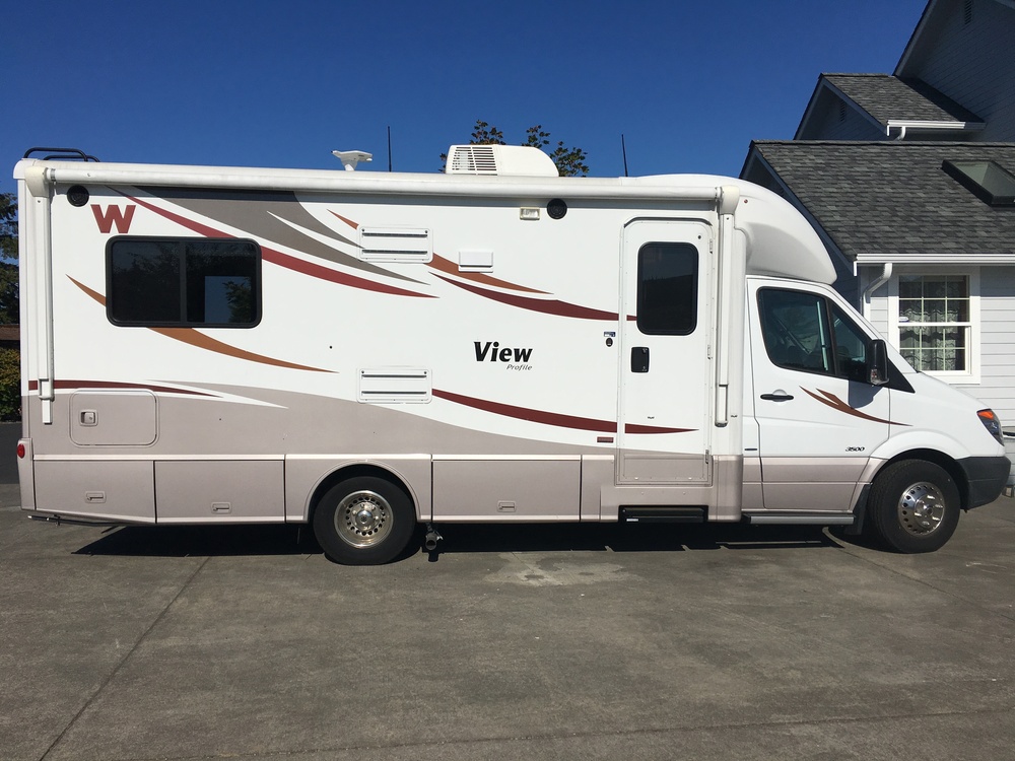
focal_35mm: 29
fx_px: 850
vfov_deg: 48.2
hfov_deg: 61.7
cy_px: 380
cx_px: 508
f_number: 2.2
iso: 25
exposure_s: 1/5917
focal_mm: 4.15
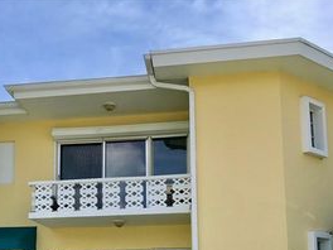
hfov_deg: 35.9
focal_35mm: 53
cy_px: 232
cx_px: 119
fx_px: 510
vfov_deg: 26.5
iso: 20
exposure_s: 1/1916
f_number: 1.8
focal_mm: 3.99
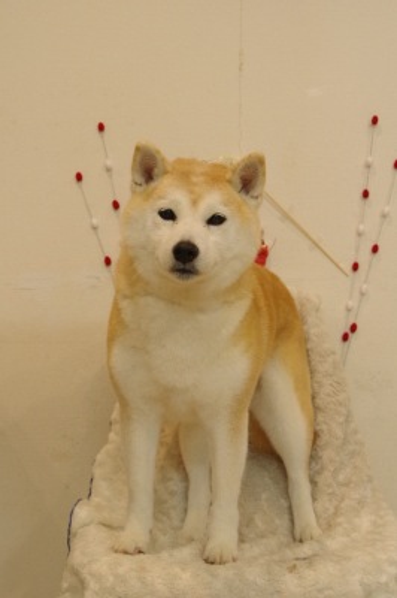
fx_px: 944
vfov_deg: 35.1
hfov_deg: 23.7
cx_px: 198
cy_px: 299
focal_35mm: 57
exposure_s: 1/80
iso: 3200
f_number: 7.1
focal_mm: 38
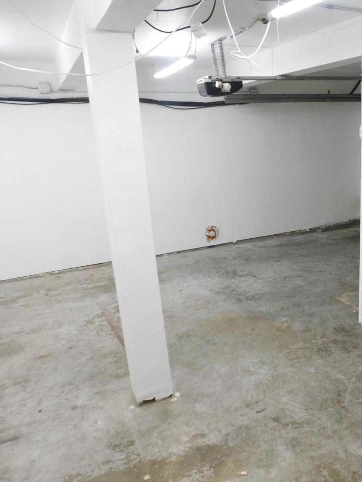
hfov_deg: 43.1
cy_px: 243
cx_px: 295
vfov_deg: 58.3
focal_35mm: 31
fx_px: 432
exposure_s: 1/30
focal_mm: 4
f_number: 3
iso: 160
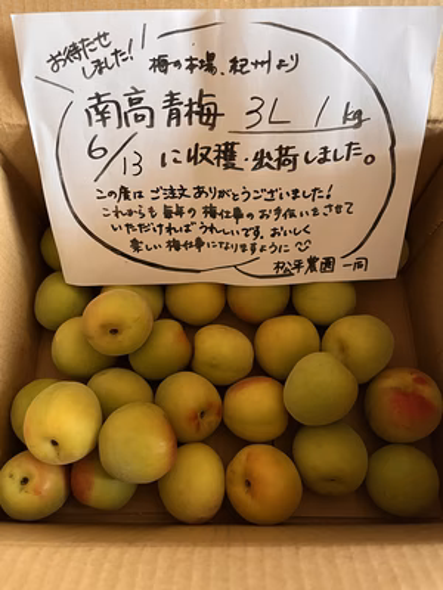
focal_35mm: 26
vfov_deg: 67.3
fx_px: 444
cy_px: 295
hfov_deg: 53.1
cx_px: 222
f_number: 1.6
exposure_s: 1/53
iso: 500
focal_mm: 5.1
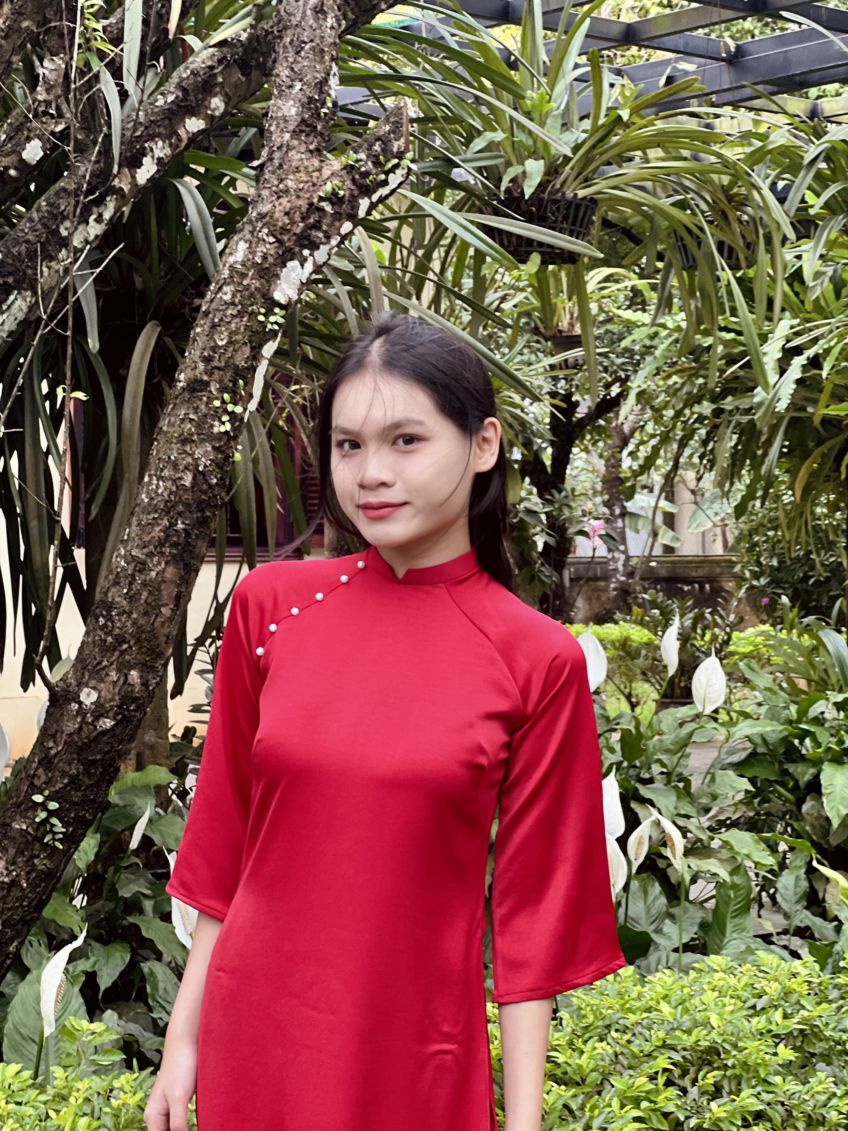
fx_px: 2515
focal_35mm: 77
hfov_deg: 19.1
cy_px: 566
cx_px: 424
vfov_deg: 25.3
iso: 80
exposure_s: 1/99
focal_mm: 9
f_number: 2.8
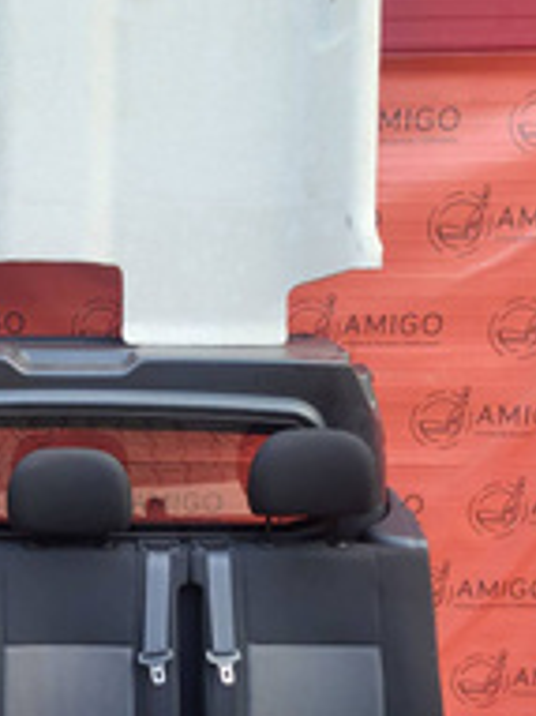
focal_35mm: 49
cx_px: 64
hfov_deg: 28.6
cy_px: 491
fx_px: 1013
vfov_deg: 38.4
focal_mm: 5.4
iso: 40
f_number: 1.8
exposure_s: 1/113
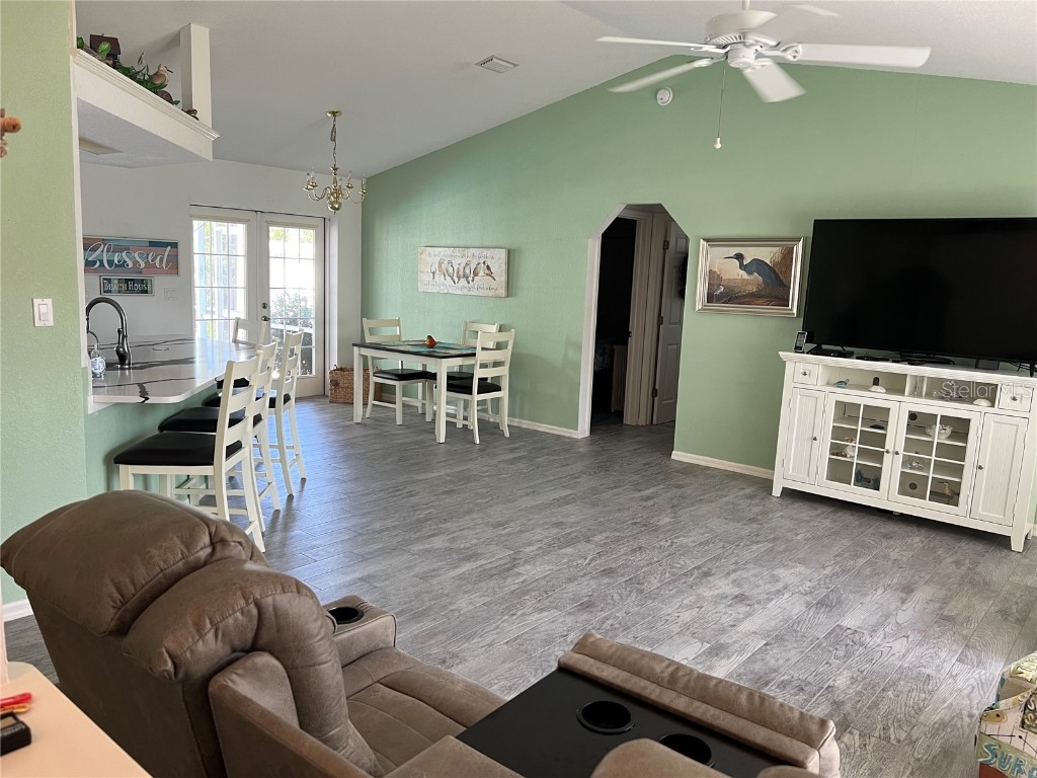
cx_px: 518
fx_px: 779
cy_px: 389
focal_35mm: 26
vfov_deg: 53.1
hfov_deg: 67.3
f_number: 1.5
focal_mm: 5.7
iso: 100
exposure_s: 1/60
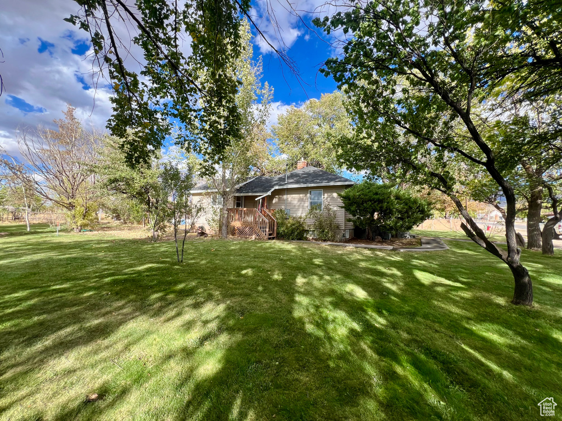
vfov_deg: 89.9
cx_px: 281
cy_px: 210
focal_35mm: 13
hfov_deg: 106.2
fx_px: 211
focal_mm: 1.57
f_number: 1.8
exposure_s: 1/388
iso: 32
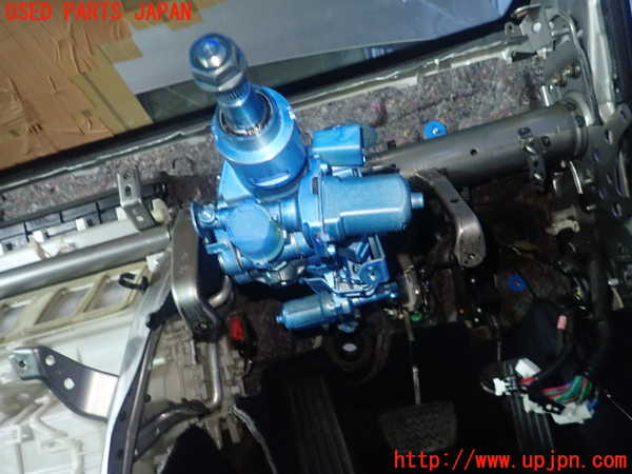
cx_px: 316
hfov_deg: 69.4
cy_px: 237
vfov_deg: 54.9
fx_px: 456
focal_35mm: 25
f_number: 2
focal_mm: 4.5
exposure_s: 1/25
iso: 800
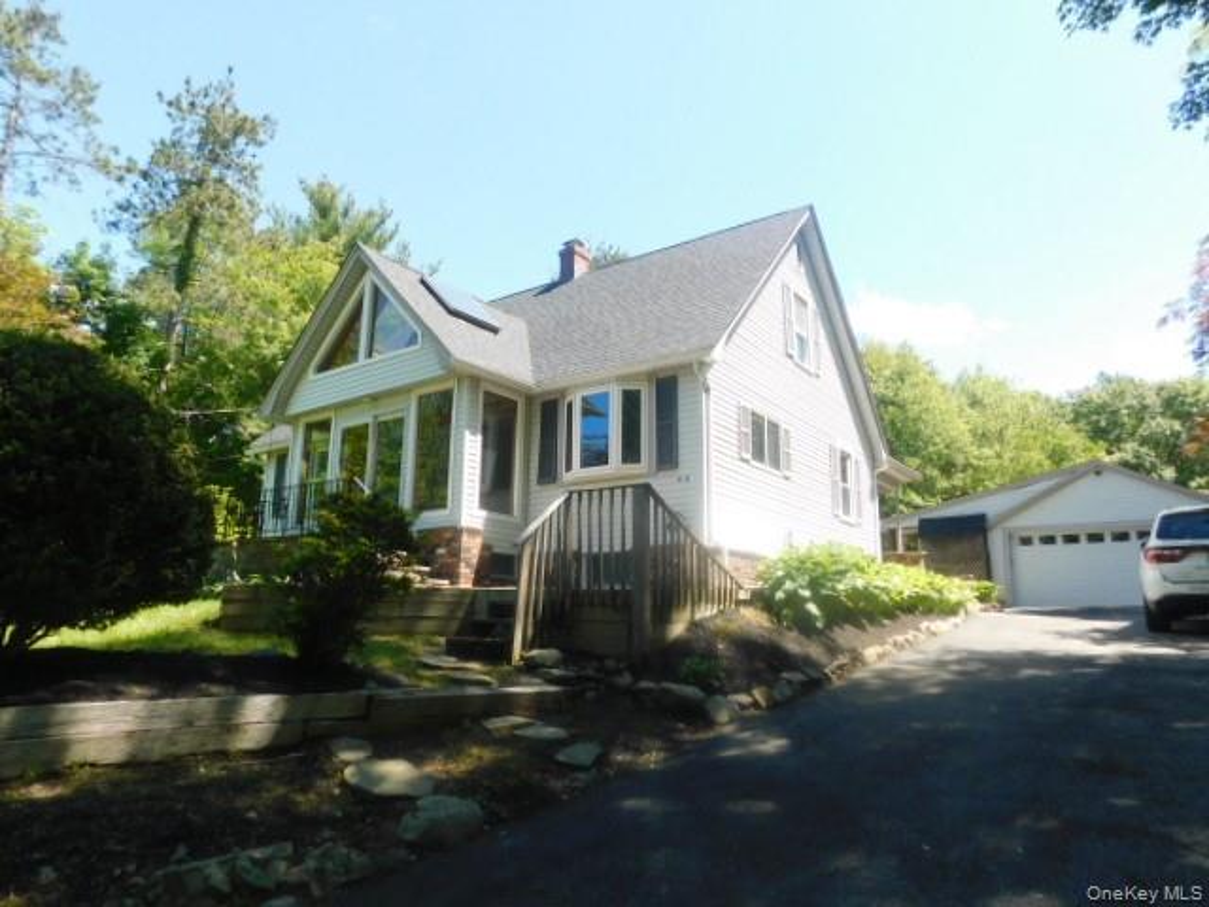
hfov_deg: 73.9
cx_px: 604
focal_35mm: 23
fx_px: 803
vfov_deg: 58.9
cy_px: 454
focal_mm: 4
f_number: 3
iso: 125
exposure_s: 1/400
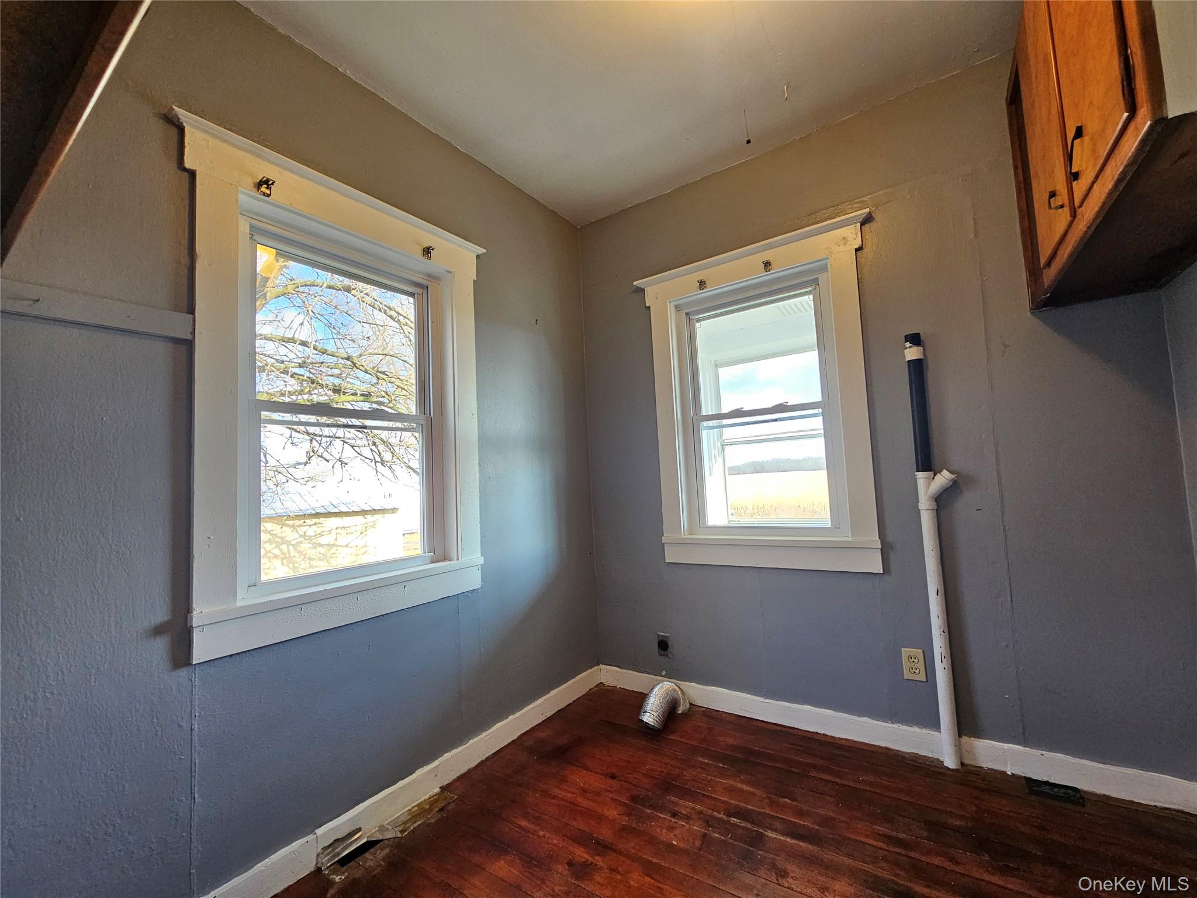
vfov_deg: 89.9
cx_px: 598
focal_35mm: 13
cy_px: 449
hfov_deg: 106.2
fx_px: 450
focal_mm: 2.2
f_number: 2.2
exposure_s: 1/100
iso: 200
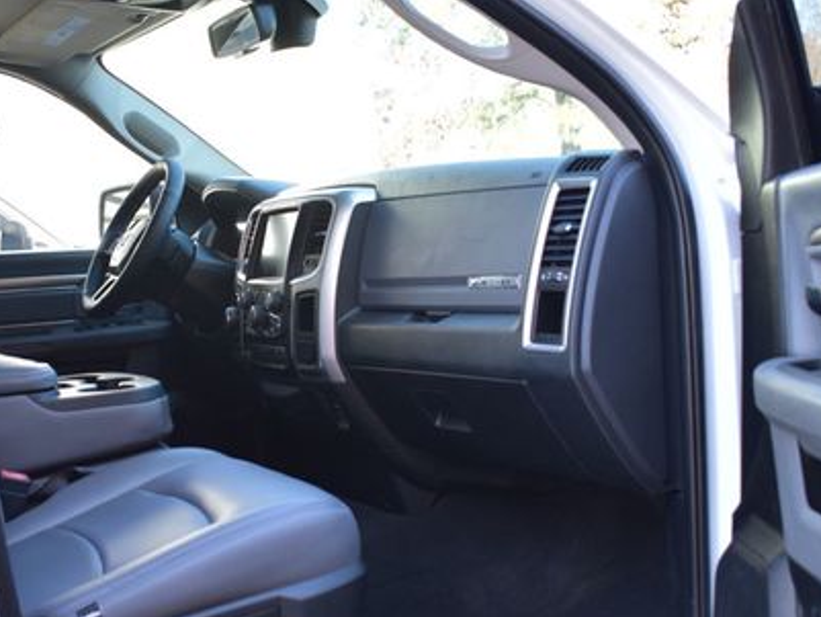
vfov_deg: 31.4
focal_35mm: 46
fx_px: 1091
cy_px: 369
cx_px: 352
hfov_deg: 41.1
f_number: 3.8
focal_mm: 20
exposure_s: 1/60
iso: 220
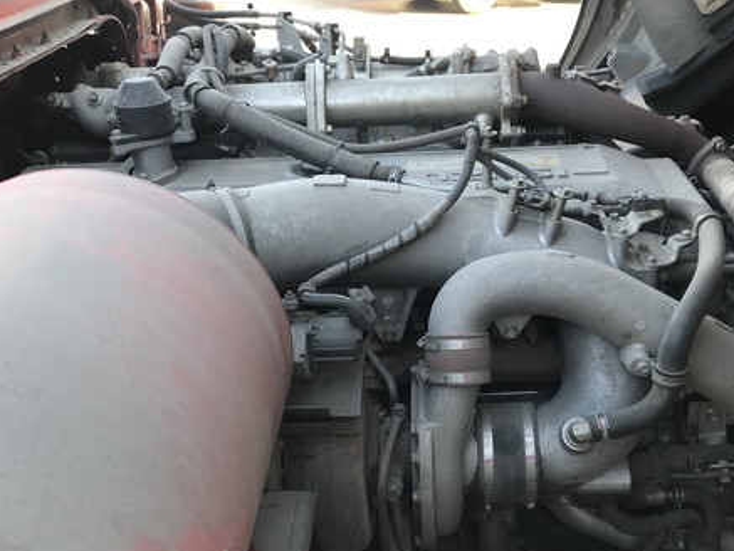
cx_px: 376
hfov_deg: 45.8
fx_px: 870
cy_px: 294
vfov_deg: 35.1
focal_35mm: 41
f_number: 1.8
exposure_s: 1/120
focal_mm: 3.99
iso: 32
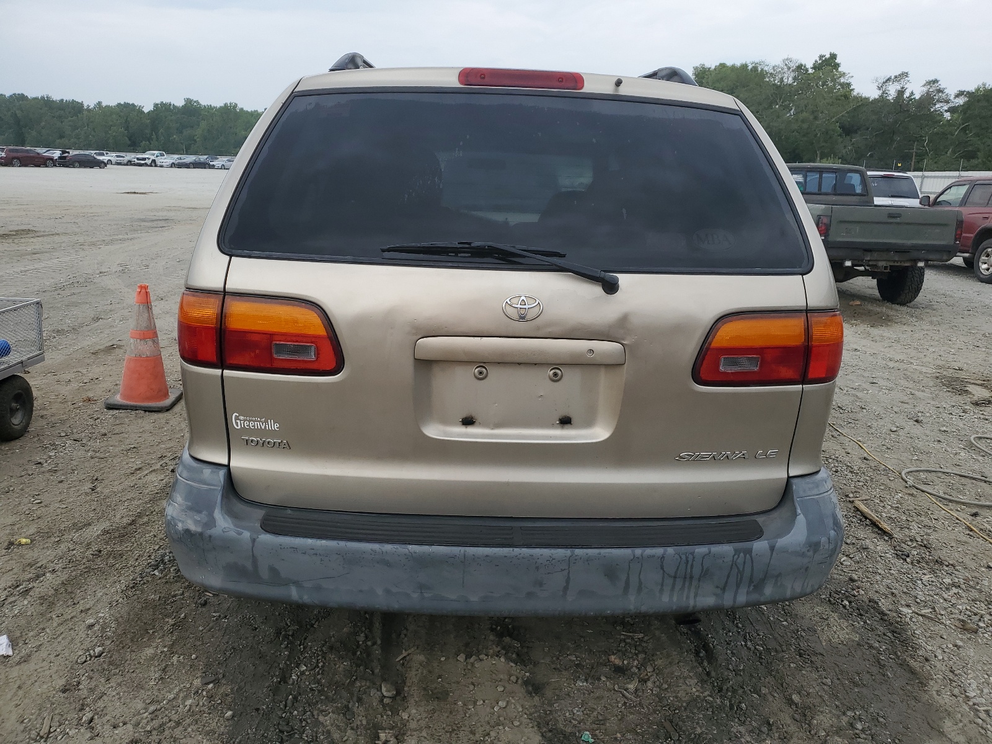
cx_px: 496
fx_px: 745
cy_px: 372
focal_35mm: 26
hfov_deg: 67.3
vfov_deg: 53.1
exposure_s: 1/2000
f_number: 1.5
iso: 50
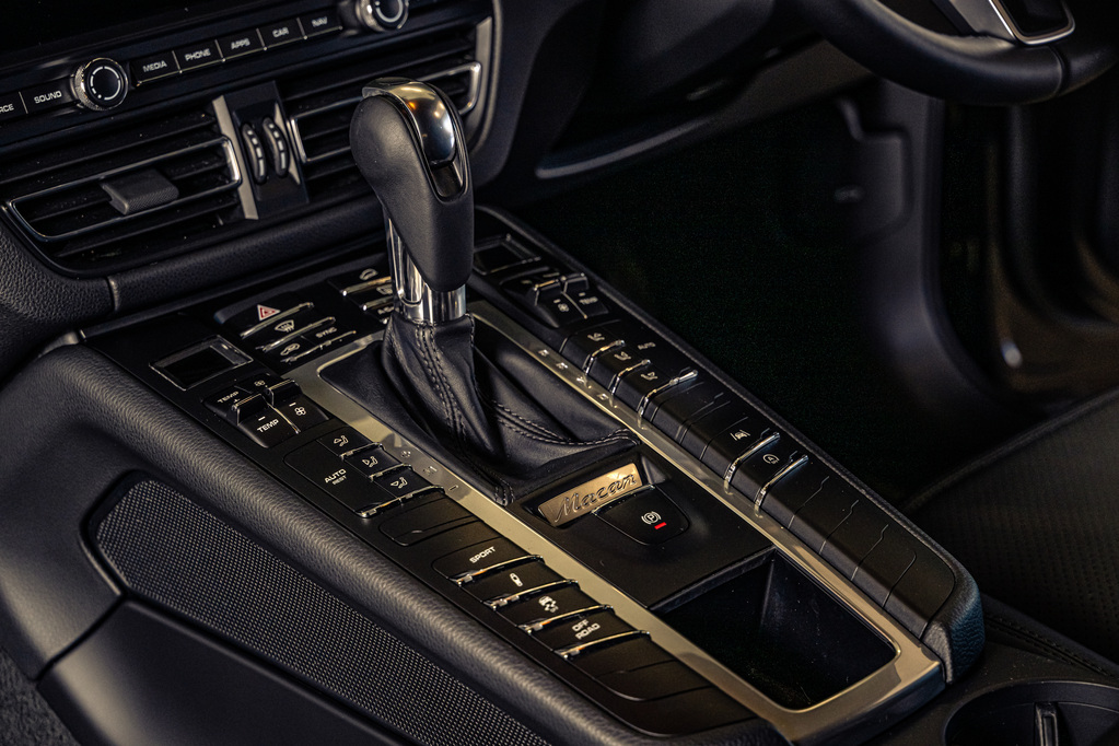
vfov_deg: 18.2
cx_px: 560
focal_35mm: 75
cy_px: 373
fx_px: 2331
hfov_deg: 27.0
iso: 1600
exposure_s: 1/200
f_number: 5.6
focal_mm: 75
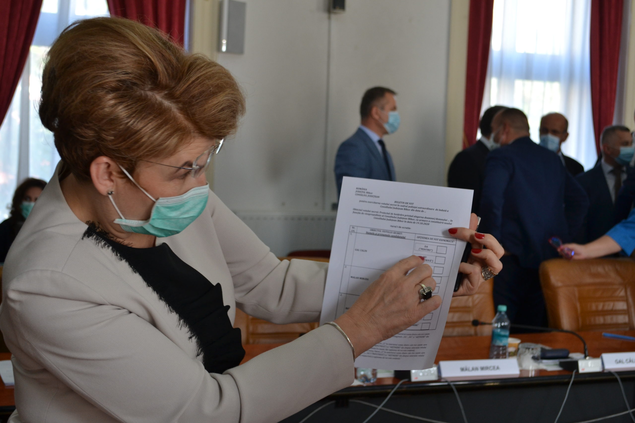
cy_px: 212
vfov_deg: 25.1
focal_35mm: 54
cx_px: 318
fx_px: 952
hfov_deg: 36.9
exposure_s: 1/30
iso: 400
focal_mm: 36
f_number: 5
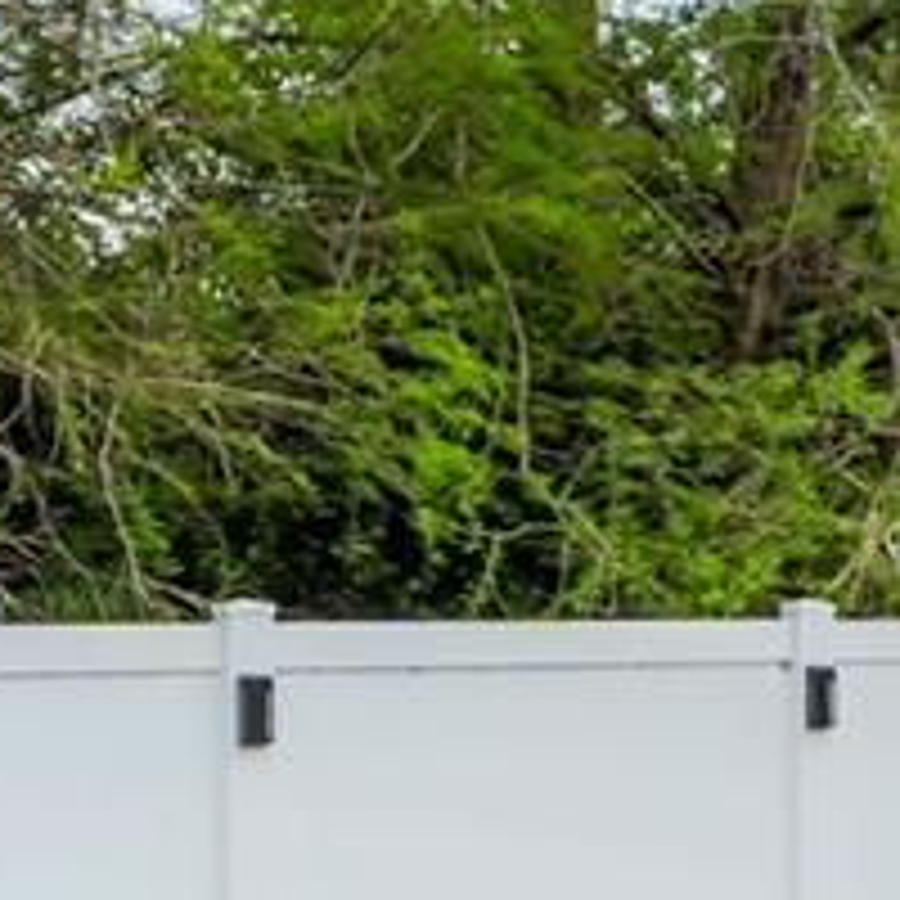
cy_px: 508
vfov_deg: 16.0
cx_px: 1732
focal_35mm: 109
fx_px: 3206
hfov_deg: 13.8
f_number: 7.1
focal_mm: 16
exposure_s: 1/125
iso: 100
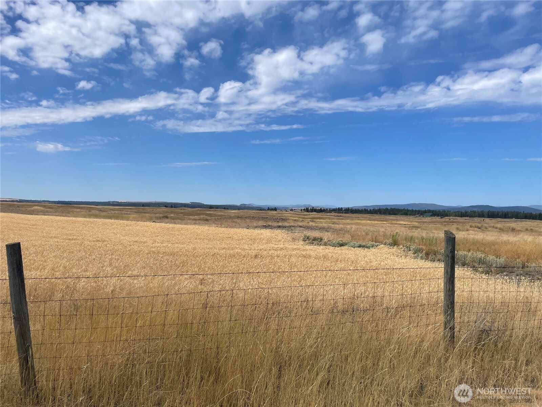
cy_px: 204
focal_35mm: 26
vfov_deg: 53.1
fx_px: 407
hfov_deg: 67.3
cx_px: 271
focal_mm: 4.2
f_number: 1.6
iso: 32
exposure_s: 1/5814
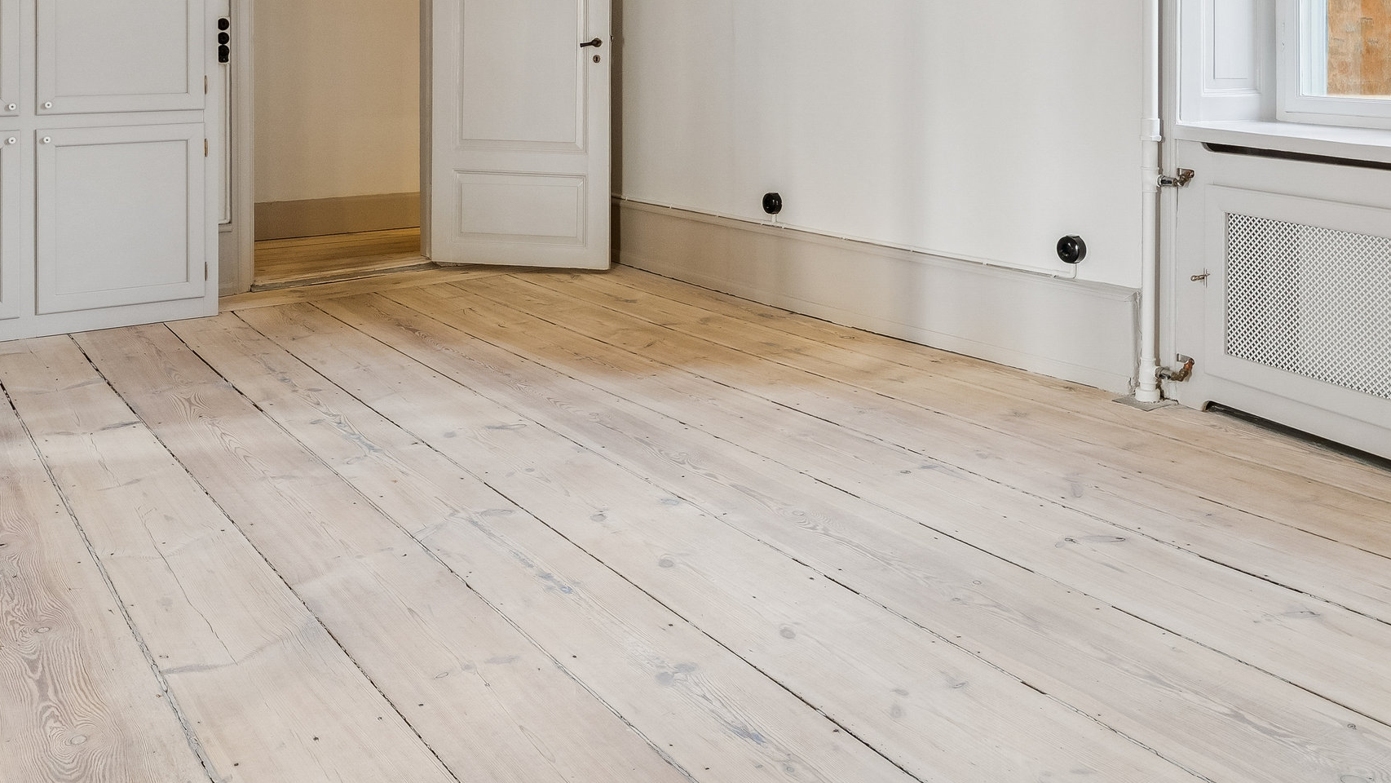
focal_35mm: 35
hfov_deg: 56.0
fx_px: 1305
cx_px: 625
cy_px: 20
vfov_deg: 31.2
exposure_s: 1/10
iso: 250
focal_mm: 12.8
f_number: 7.1
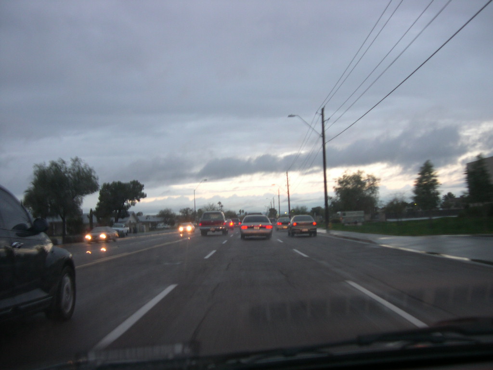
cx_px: 246
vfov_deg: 37.7
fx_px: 541
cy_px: 185
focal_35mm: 38
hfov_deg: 49.0
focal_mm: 8
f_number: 2.8
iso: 100
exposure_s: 1/26.7
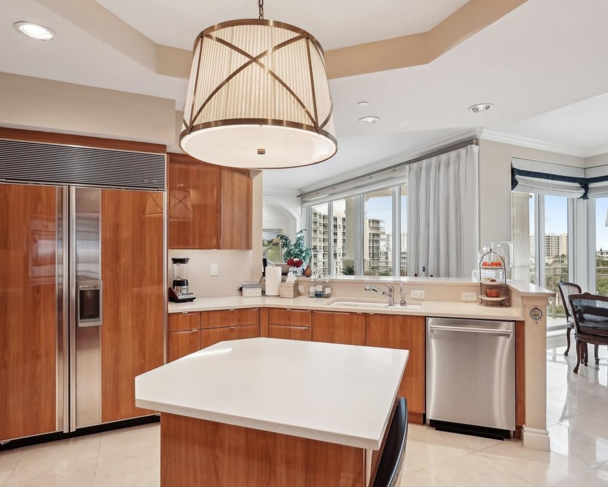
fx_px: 360
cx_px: 314
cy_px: 254
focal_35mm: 20
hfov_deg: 80.3
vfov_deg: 68.1
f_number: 8
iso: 400
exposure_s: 1/30
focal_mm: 16
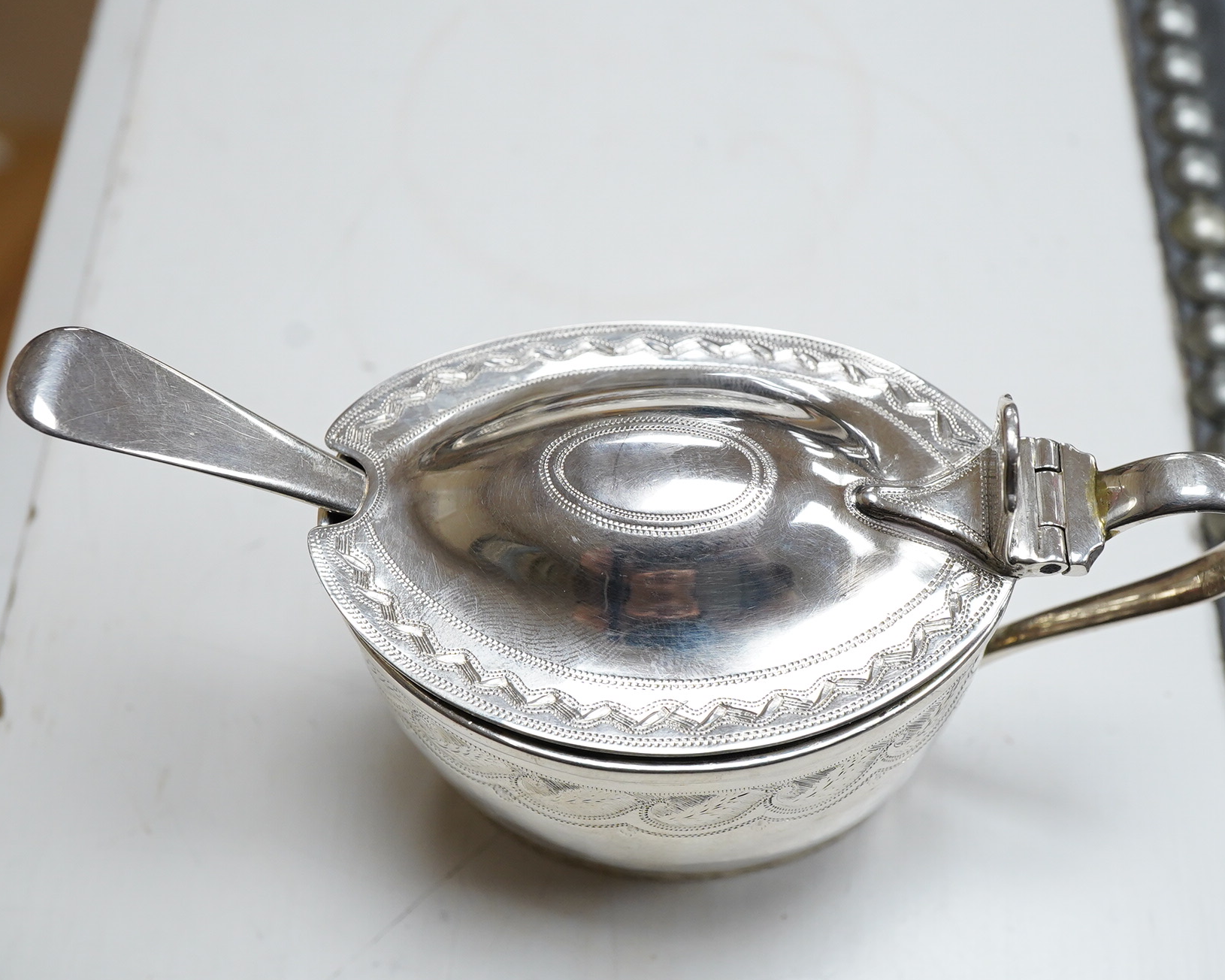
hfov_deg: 36.6
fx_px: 1849
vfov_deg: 29.7
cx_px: 661
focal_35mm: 51
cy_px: 491
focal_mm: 30
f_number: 11
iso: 1250
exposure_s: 1/125
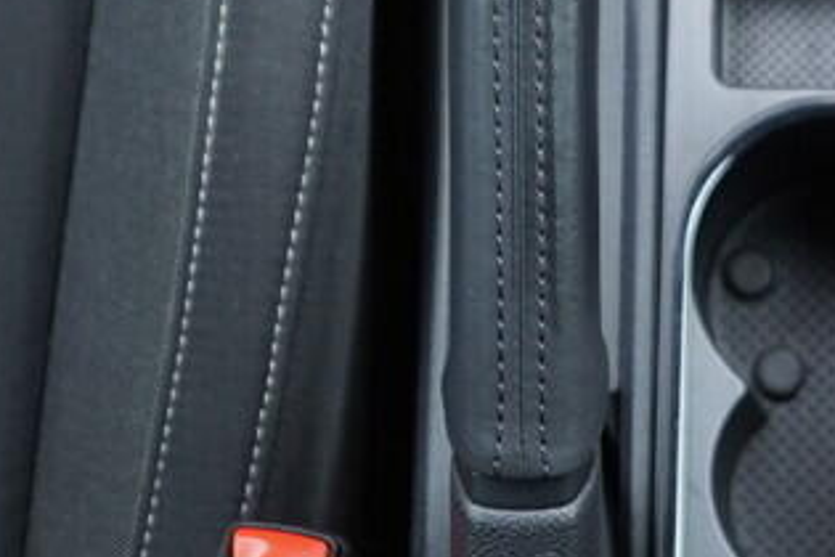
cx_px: 726
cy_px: -192
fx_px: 2714
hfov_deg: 17.3
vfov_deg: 11.4
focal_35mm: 117
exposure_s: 1/40
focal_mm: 24
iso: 400
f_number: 2.8
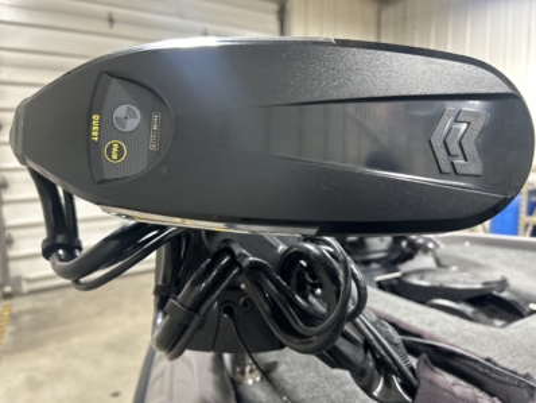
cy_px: 202
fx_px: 403
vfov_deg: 53.1
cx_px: 268
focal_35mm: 26
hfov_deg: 67.3
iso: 125
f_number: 1.5
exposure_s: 1/73
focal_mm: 5.7
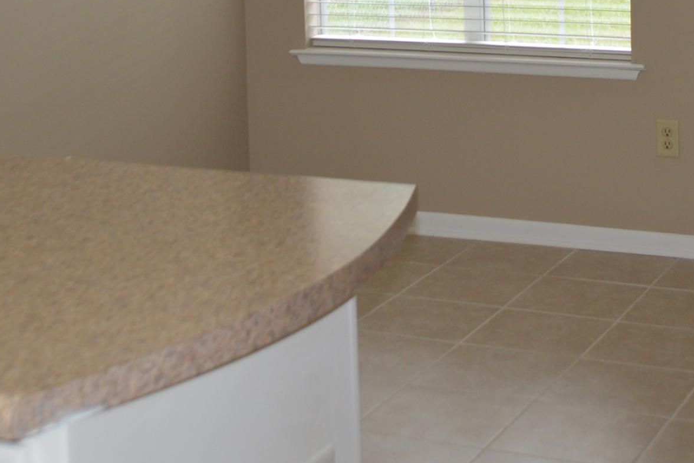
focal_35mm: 84
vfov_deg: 15.7
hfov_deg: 24.1
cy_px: -79
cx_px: 427
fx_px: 1619
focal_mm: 22
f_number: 4
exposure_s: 1/100
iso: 400
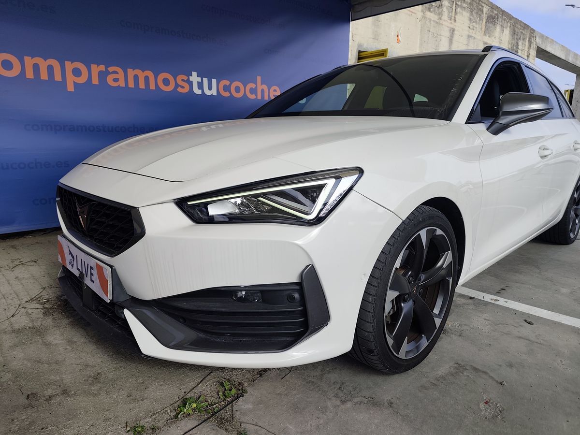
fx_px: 385
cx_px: 290
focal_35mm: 23
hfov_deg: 73.9
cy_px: 218
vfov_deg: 58.9
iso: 50
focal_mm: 6.19
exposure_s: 1/679
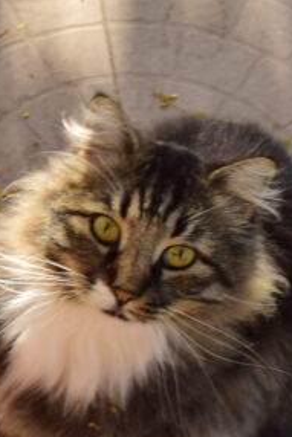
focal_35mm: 156
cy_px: 46
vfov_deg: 13.1
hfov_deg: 8.7
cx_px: -97
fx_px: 1893
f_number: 7.1
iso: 125
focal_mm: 29
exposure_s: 1/50
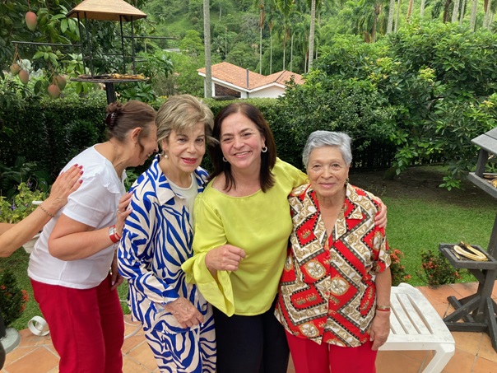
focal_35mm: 28
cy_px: 186
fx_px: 402
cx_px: 248
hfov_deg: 63.4
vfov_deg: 49.7
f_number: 1.8
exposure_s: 1/195
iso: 20
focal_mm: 3.99
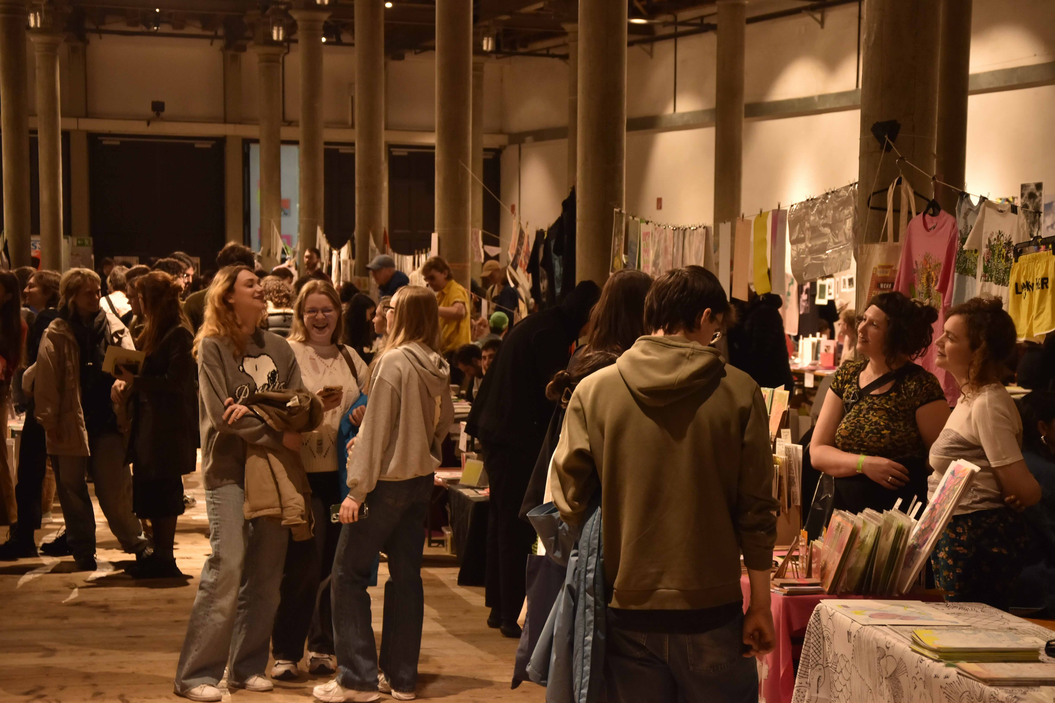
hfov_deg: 26.0
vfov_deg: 17.5
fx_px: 2286
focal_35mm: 78
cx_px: 528
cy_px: 352
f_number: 5
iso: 800
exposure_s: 1/40
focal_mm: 52
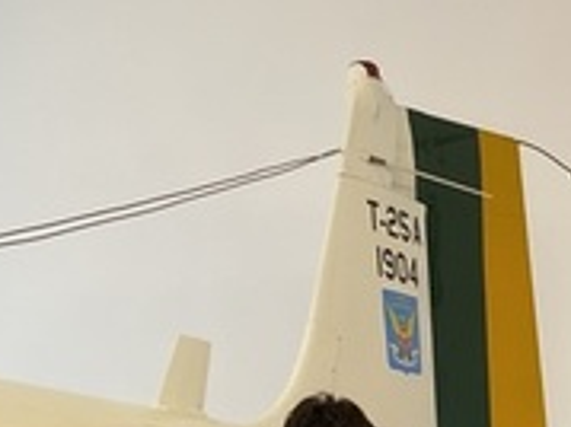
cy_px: 633
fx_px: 1797
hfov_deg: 17.8
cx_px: 485
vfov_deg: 12.9
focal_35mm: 109
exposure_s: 1/120
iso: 80
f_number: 1.8
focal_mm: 4.25
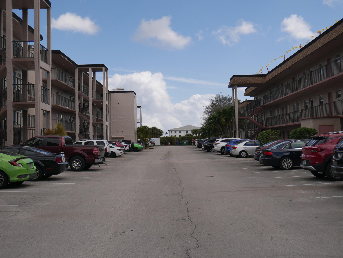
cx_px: 172
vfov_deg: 36.0
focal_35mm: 40
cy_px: 129
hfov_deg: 46.8
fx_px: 396
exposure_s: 1/4000
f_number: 5
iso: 400
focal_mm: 20
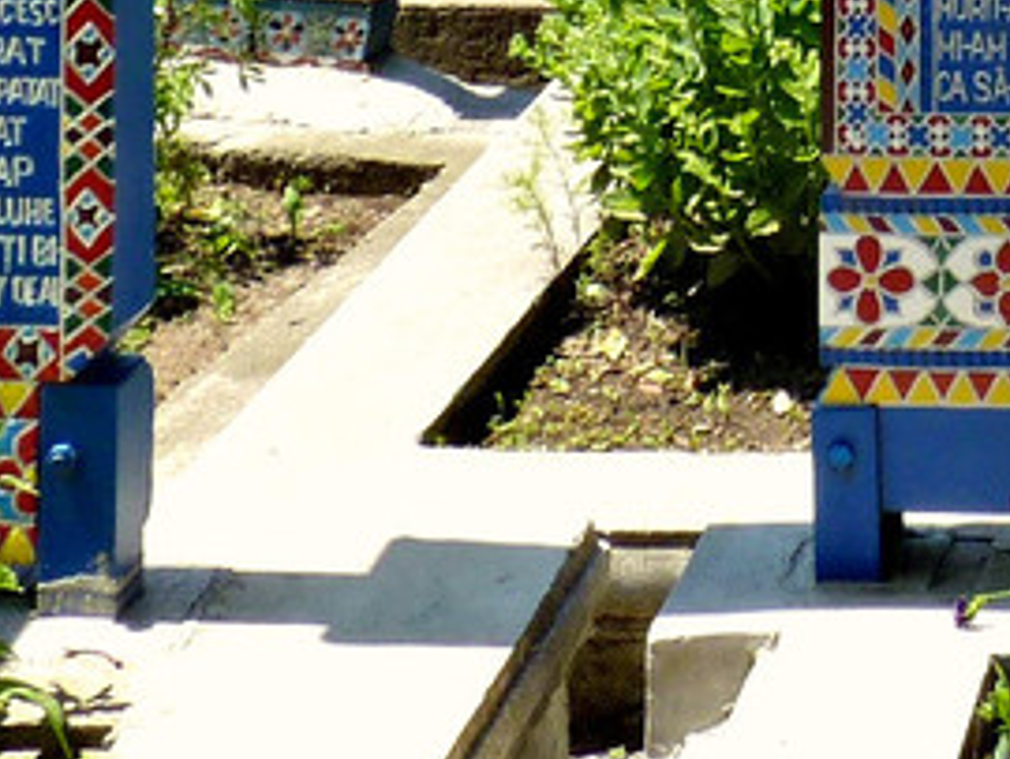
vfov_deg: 10.2
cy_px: -995
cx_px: 1403
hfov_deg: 14.6
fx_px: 3738
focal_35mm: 128
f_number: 5.6
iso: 80
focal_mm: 4.8
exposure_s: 1/250
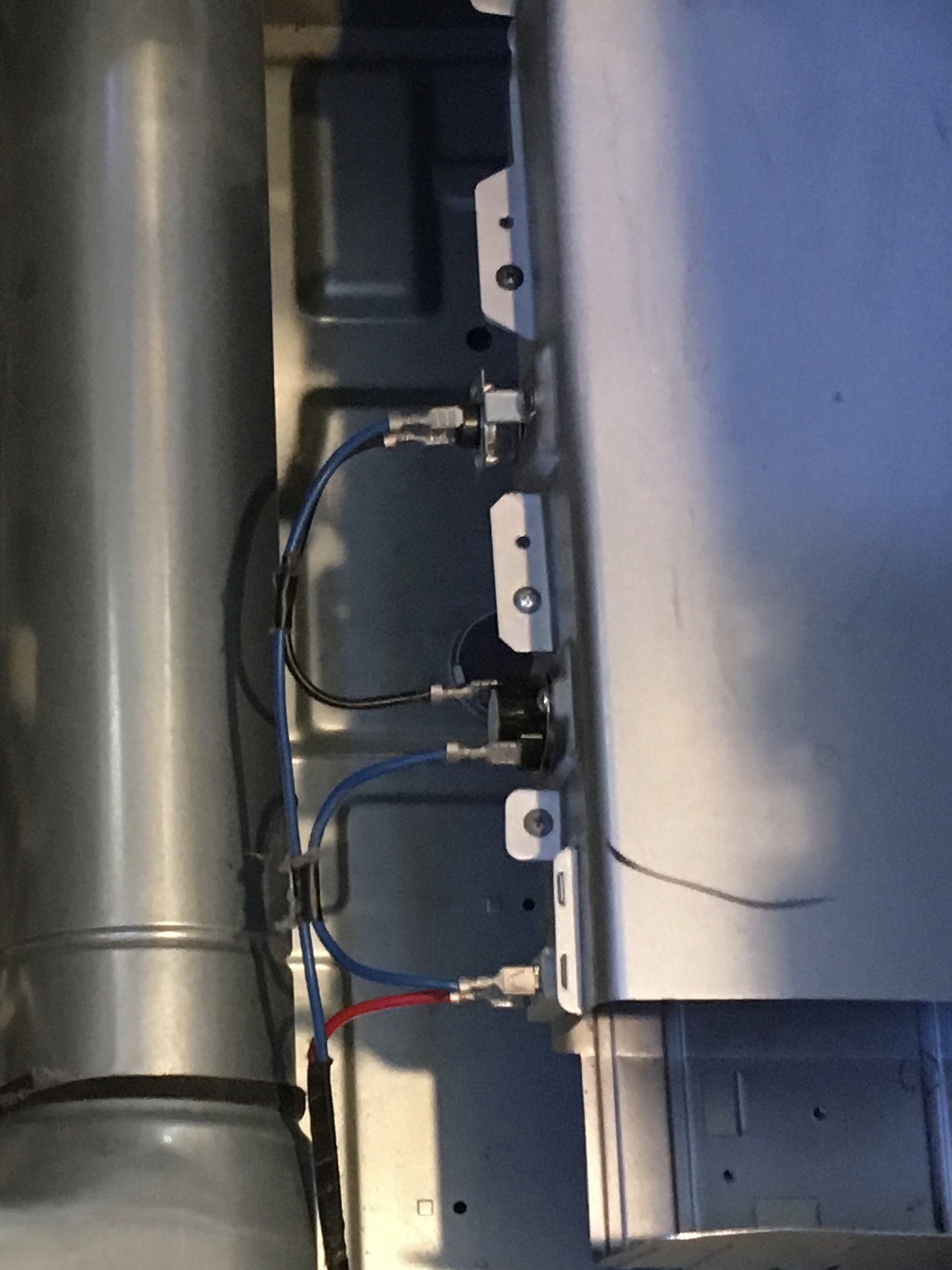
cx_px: -17
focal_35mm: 87
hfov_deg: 16.6
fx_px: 3190
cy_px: 652
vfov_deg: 22.5
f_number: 2.2
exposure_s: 1/24
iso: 200
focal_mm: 4.15
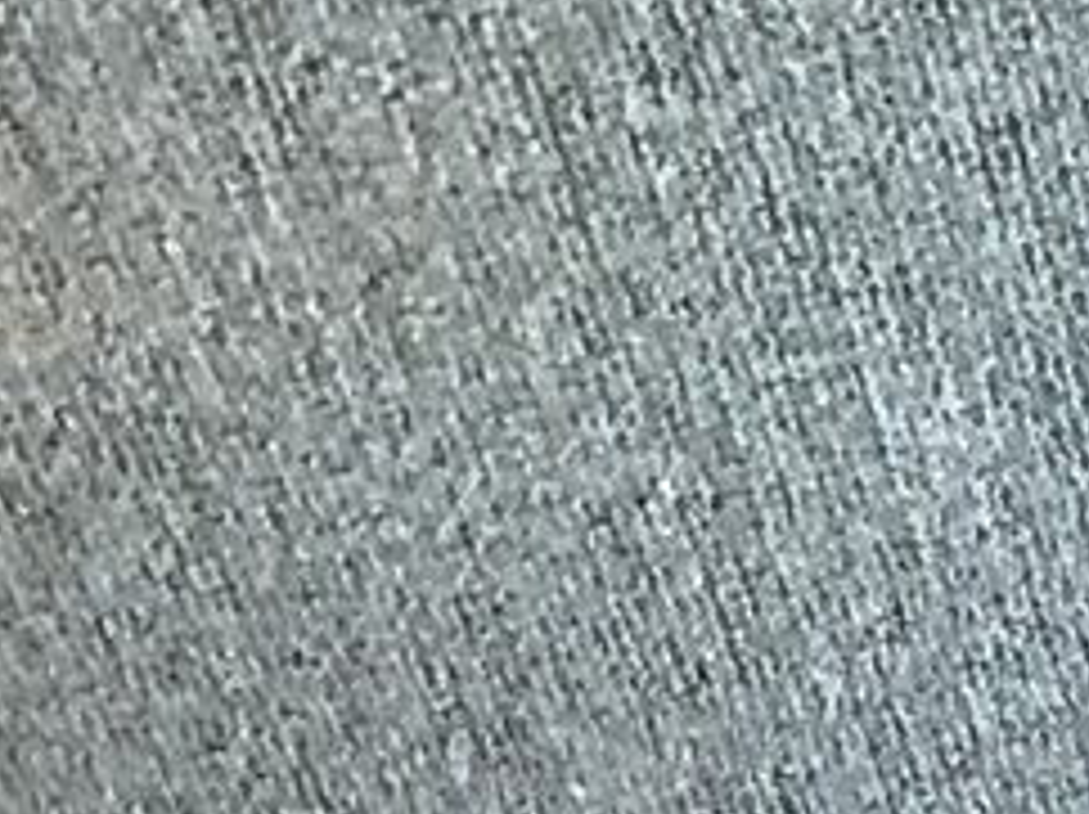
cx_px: 2653
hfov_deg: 9.1
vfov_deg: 7.6
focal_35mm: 194
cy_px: 1077
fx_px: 6097
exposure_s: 1/50
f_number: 2.4
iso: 200
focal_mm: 3.3
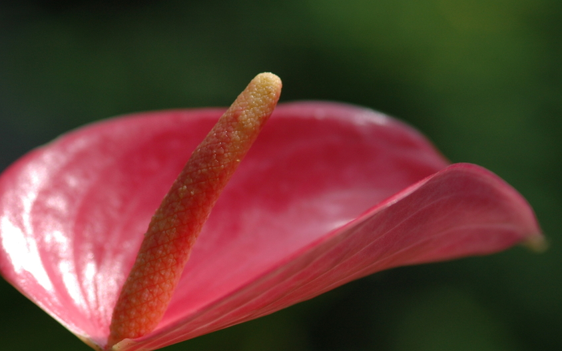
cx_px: 208
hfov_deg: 9.7
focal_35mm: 217
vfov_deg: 6.1
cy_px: 240
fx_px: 3318
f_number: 5.6
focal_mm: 105
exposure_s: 1/500
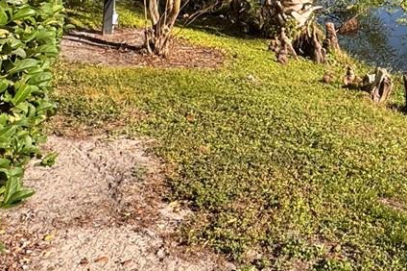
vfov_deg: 21.9
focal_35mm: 55
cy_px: -91
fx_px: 621
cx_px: 462
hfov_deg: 31.6
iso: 50
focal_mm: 2.22
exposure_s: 1/1034
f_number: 2.2
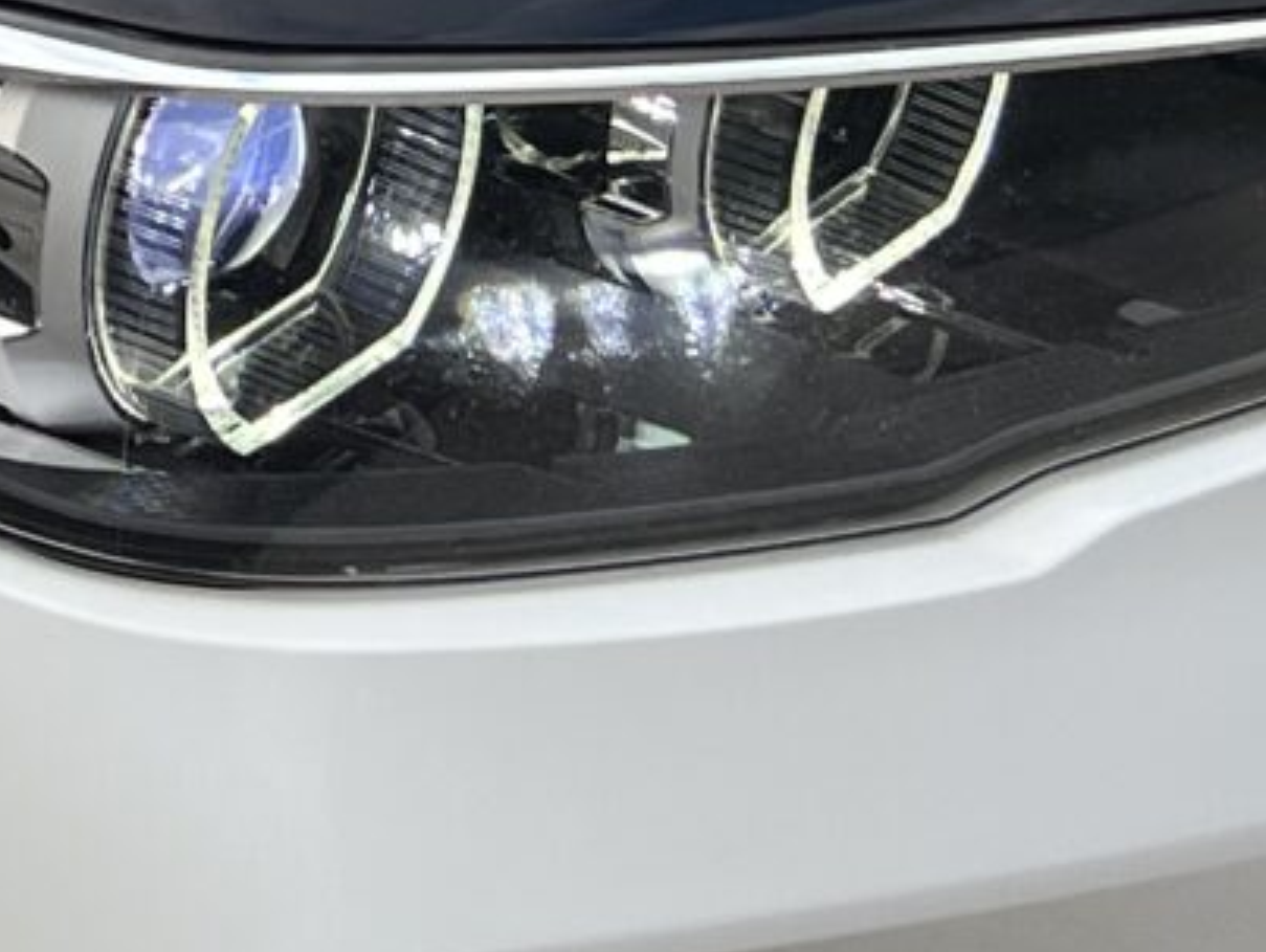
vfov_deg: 8.7
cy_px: -594
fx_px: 6040
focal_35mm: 165
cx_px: -1037
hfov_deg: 11.1
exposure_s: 1/1029
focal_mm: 5.7
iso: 50
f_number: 1.5
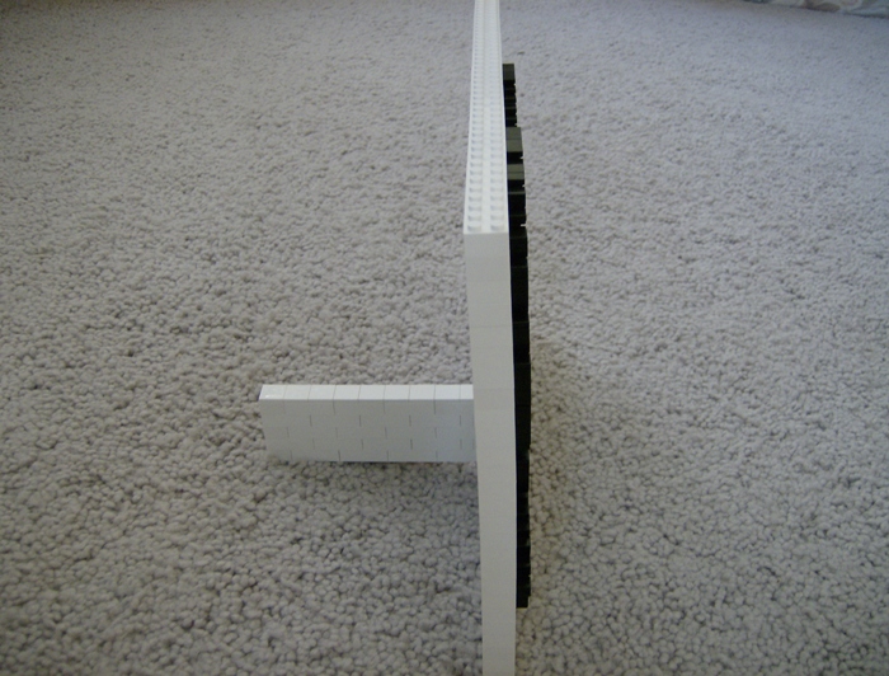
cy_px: 338
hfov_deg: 51.1
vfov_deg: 40.0
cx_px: 444
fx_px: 929
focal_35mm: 36
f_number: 2.8
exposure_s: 1/64
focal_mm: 6
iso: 148
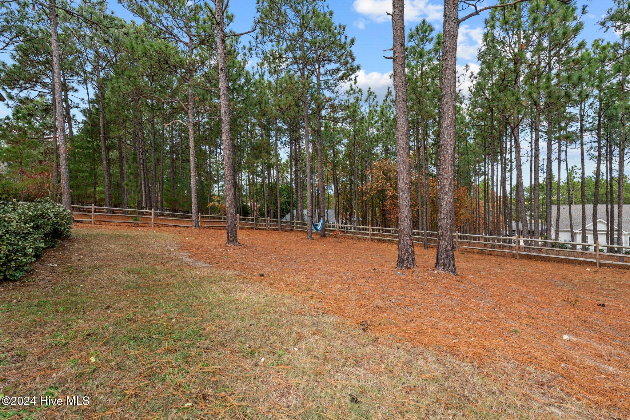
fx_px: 280
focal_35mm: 16
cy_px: 210
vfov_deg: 73.8
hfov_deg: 96.7
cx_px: 315
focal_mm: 16
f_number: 8
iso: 320
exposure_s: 1/100
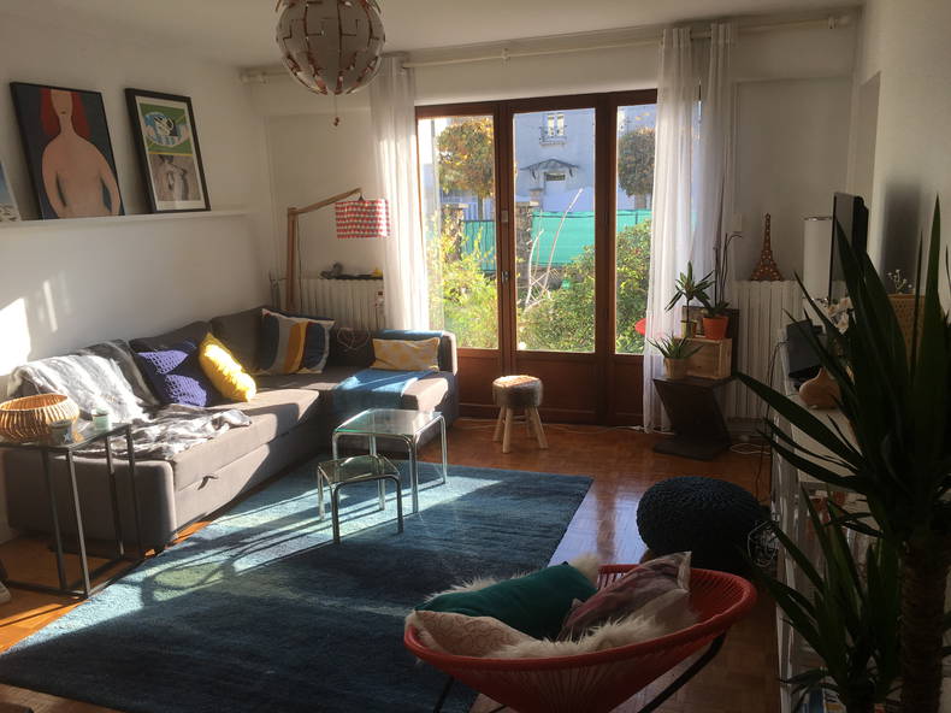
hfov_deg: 61.7
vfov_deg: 48.2
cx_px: 476
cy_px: 356
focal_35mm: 29
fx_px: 796
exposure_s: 1/250
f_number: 2.2
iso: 25
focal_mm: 4.15
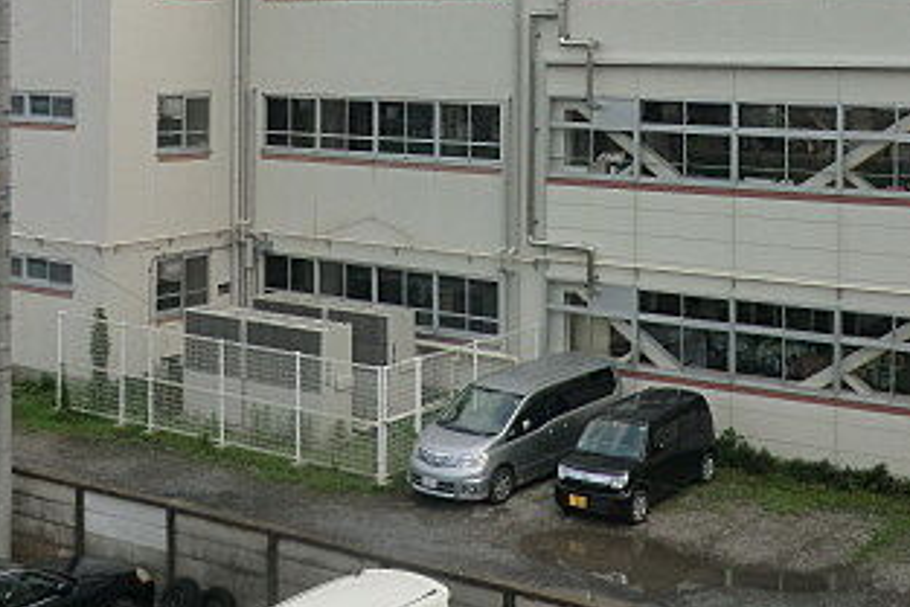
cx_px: 675
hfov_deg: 38.0
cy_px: 55
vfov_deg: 25.6
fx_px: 1290
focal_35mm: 51
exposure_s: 1/200
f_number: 7.5
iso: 80
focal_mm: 4.3
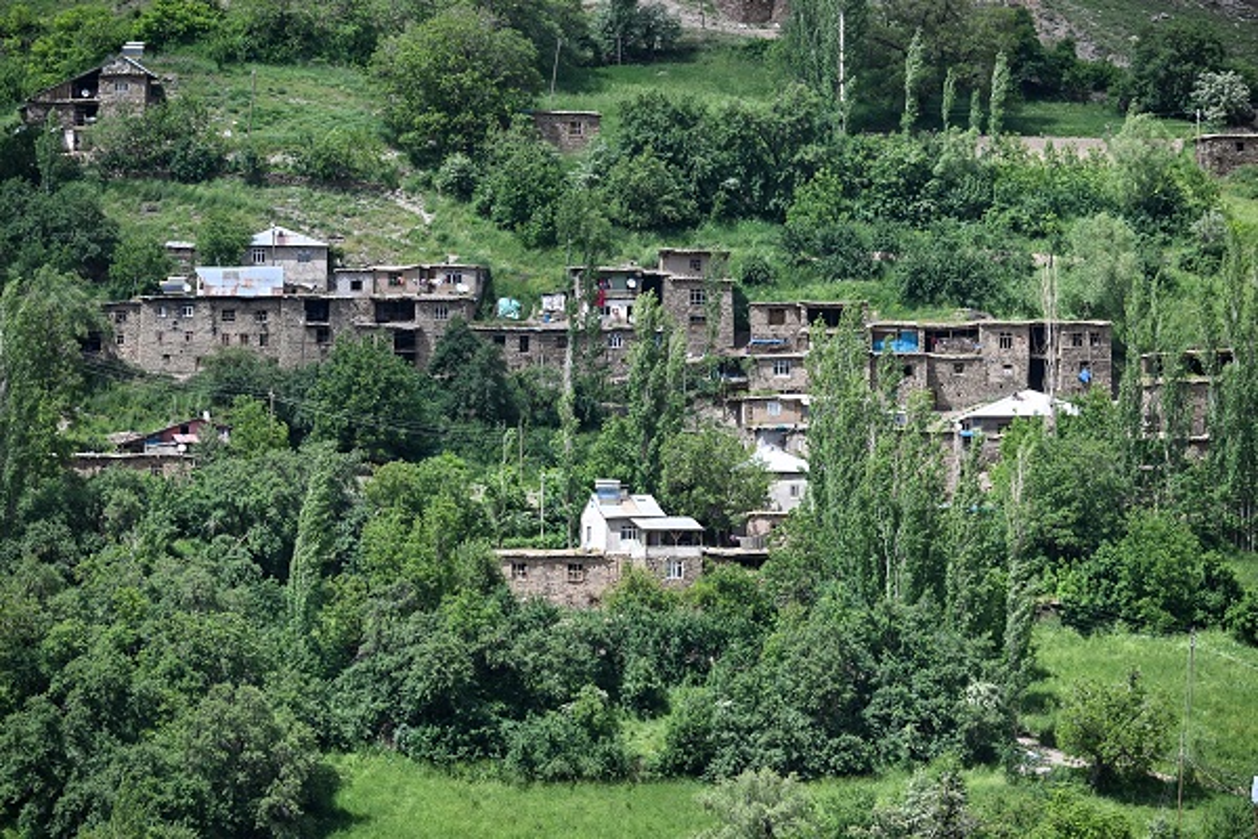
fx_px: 7338
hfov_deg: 9.8
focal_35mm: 210
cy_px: 420
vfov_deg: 6.5
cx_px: 629
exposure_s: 1/500
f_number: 6.3
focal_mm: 210
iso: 200
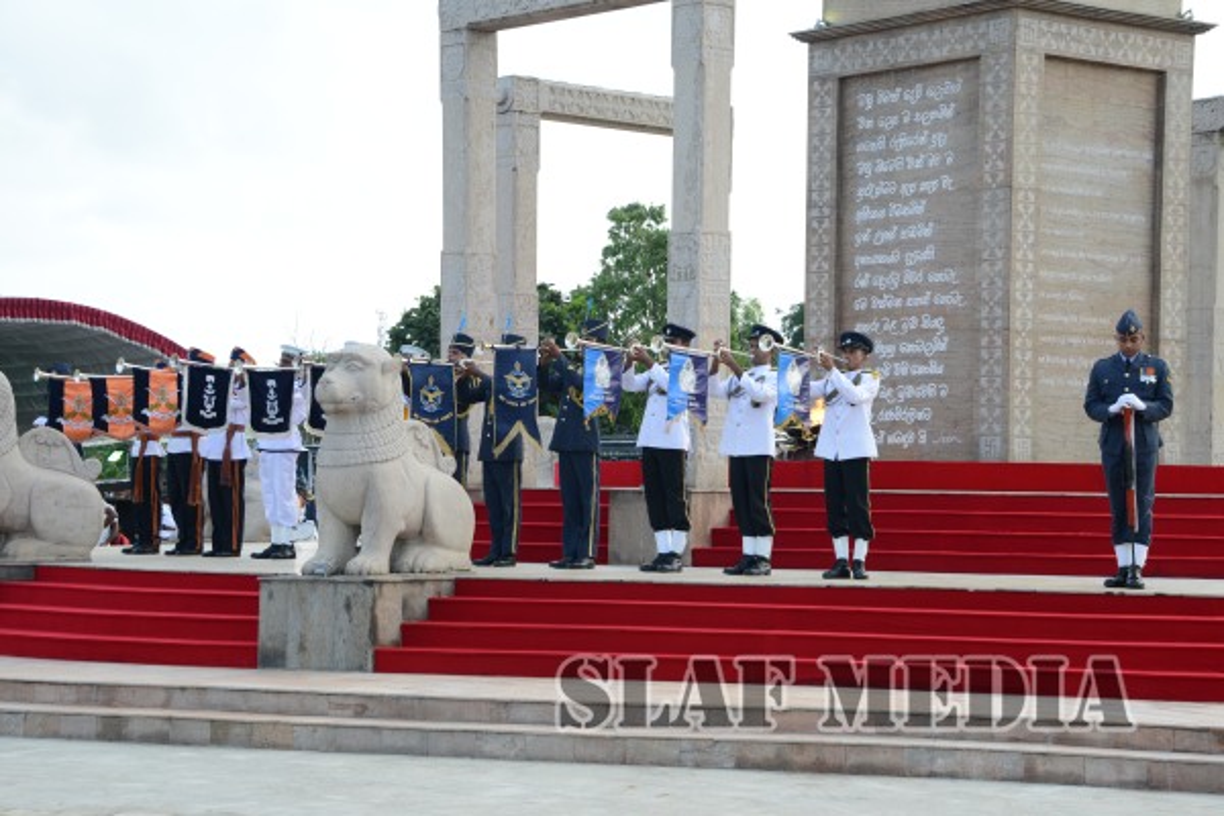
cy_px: 408
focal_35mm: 85
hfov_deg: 23.9
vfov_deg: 16.1
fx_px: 2890
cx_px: 612
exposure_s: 1/80
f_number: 10
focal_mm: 85
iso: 400
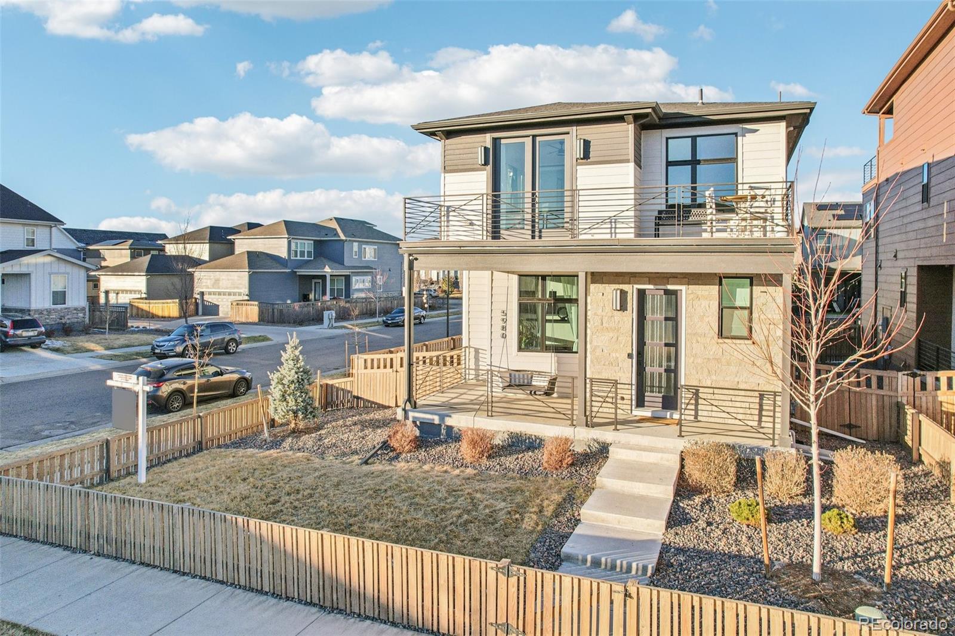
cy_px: 318
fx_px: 583
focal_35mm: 22
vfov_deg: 57.2
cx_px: 478
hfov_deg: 78.6
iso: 100
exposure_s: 1/250
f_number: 2.8
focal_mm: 8.4
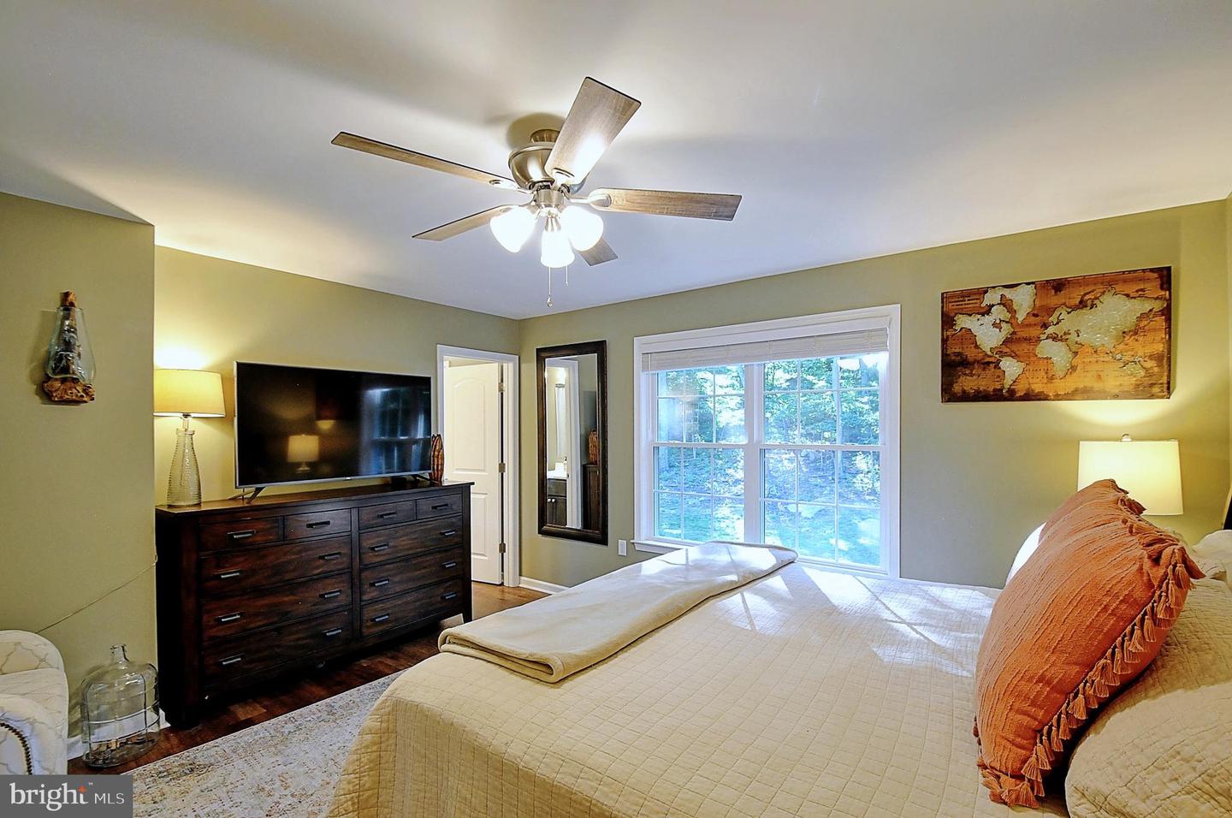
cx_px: 616
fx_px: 513
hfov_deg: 100.5
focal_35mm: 15
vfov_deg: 77.2
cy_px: 409
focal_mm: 10
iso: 800
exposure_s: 1/6
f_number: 8
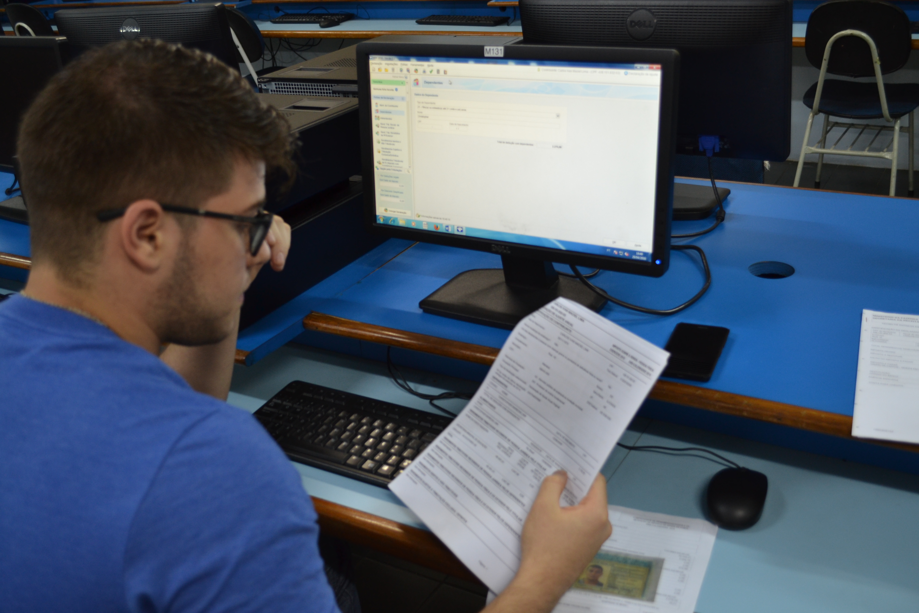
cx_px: 460
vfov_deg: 36.9
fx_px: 919
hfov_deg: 53.1
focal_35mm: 36
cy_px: 306
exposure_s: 1/20
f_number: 4
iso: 400
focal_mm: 24
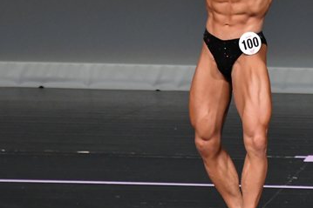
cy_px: 41
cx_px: 254
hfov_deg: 2.6
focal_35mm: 809
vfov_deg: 1.7
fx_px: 7030
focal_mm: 250
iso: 4000
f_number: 5.6
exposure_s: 1/400
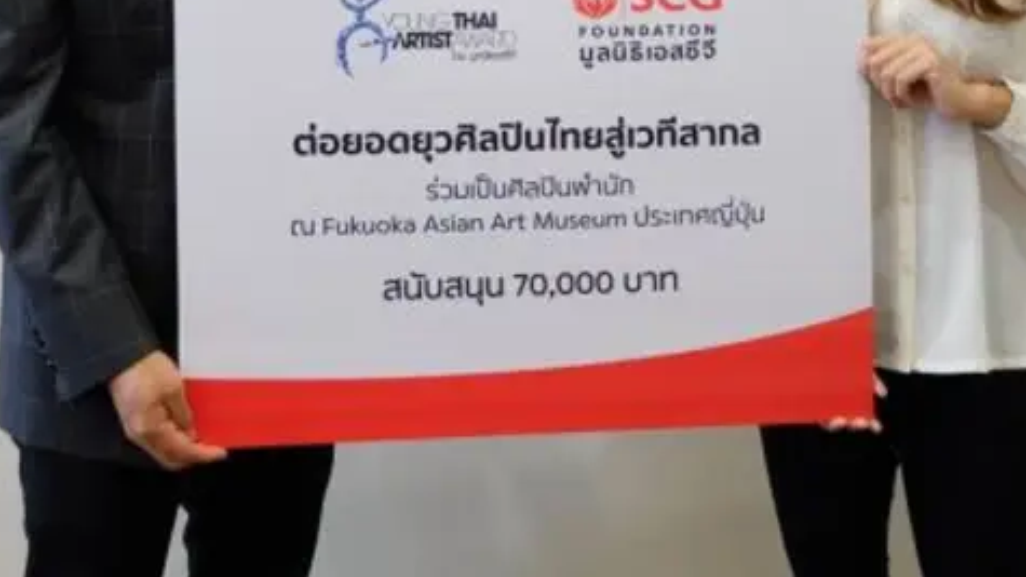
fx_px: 1496
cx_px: 505
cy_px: 22
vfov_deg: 21.2
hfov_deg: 37.9
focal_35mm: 55
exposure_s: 1/28
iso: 1250
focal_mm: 21.1
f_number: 4
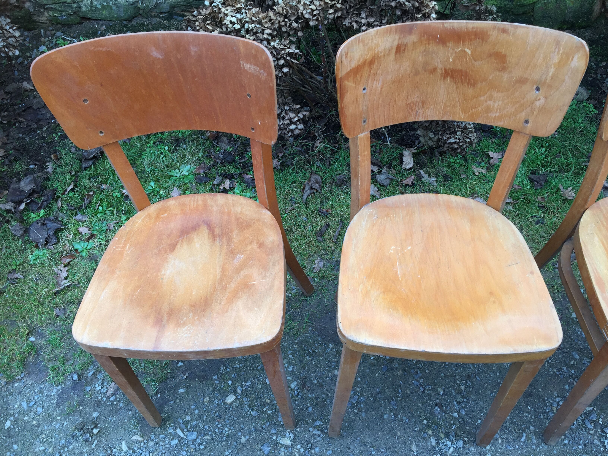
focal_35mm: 29
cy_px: 228
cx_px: 304
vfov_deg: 48.2
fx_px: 509
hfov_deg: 61.7
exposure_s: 1/100
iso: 40
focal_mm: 4.15
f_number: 2.2
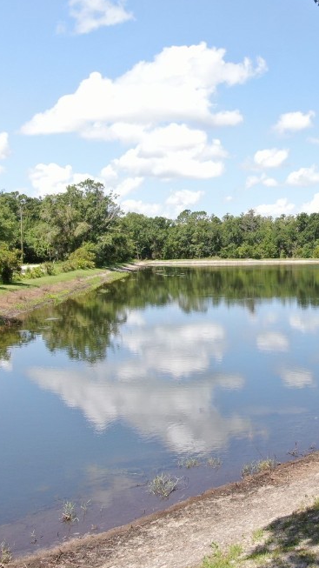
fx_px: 617
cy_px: 274
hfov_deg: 27.8
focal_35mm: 41
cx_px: 295
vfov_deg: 49.4
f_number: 2.8
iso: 100
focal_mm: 4.39
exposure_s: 1/800
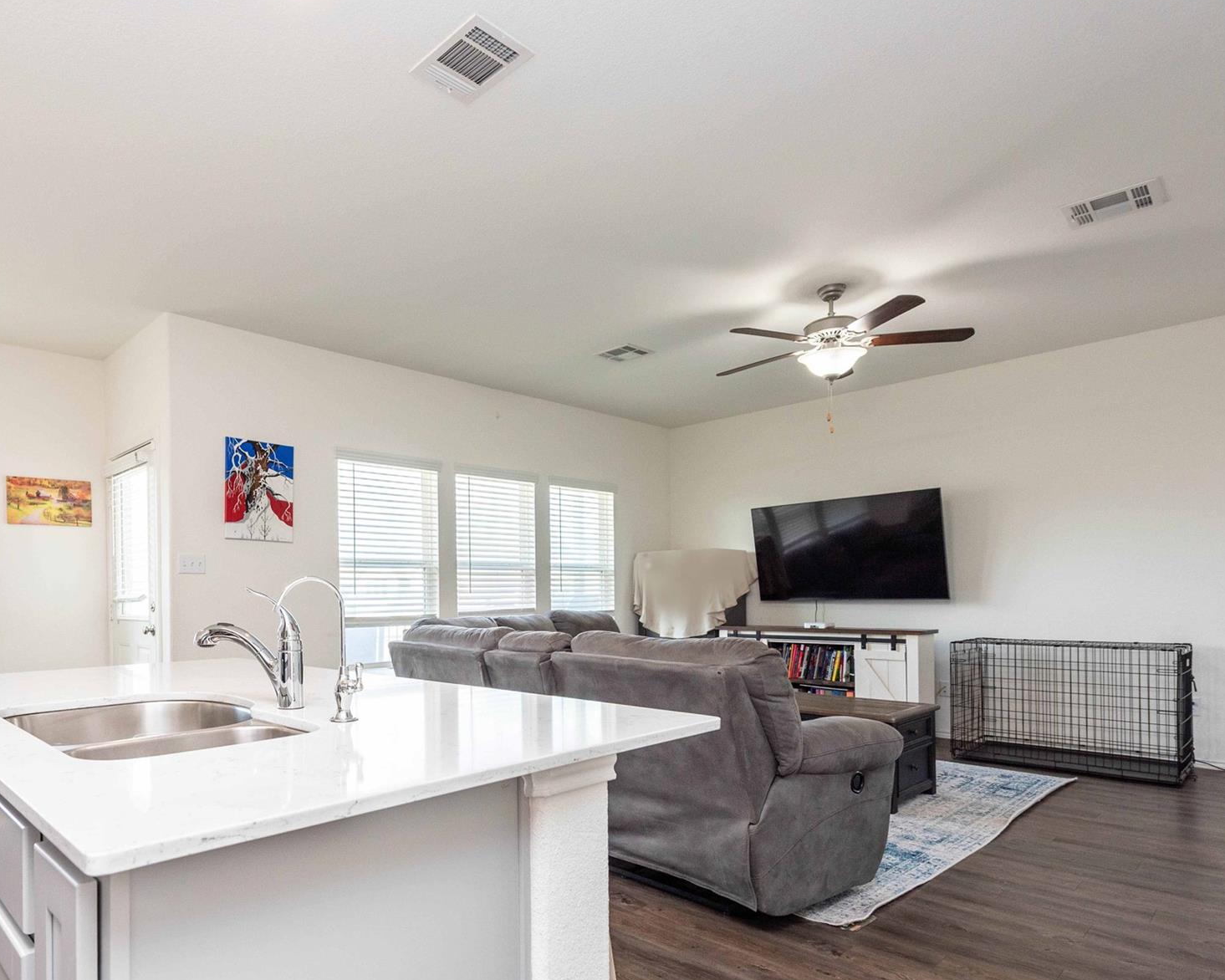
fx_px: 761
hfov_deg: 75.5
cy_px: 546
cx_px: 421
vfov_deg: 65.3
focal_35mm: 21
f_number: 5.6
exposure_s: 1/125
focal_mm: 16
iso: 400
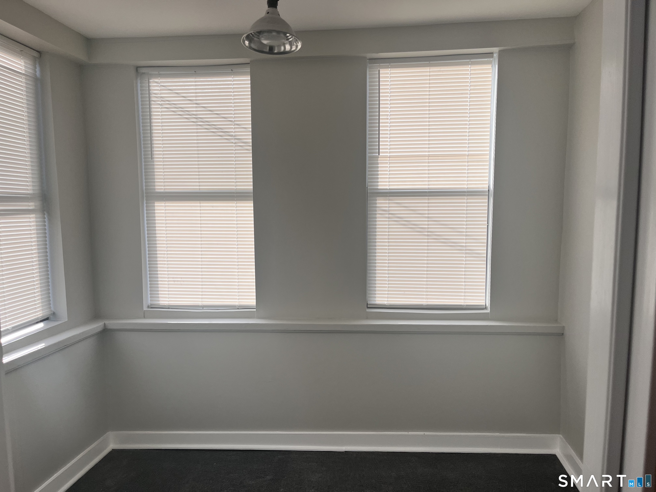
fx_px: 493
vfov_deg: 53.1
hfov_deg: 67.3
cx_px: 328
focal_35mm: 26
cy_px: 246
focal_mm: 5.1
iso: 50
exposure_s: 1/891
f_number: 1.6
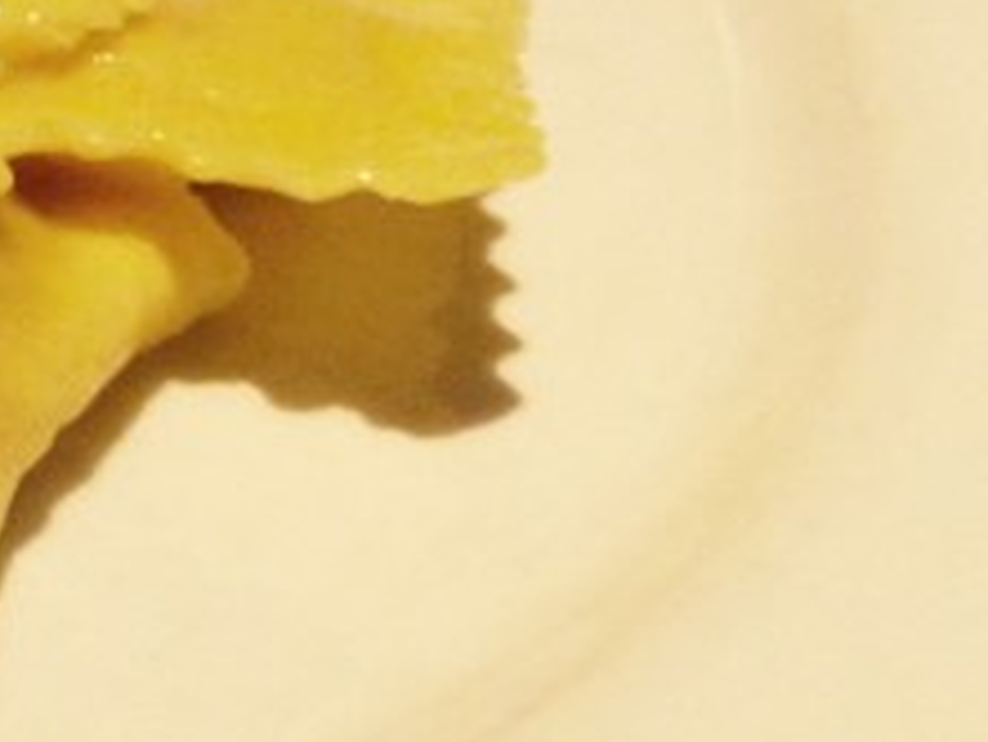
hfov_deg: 14.1
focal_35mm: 127
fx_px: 3627
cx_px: -688
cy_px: -130
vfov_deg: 11.5
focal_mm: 4.12
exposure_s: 1/20
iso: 160
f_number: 2.4
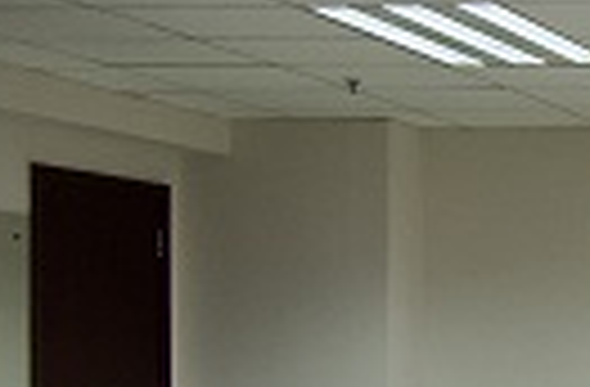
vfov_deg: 10.8
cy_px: 407
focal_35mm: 124
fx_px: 2023
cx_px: 1216
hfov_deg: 13.8
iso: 1600
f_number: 6.3
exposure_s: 1/80
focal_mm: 18
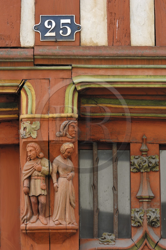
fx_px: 1353
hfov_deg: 7.0
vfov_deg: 10.6
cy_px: 125
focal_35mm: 195
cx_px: 83
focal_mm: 130
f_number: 3.3
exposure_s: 1/160
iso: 100
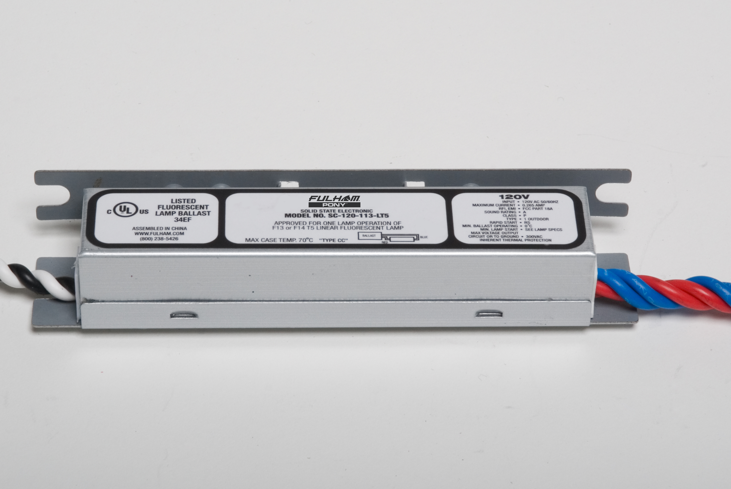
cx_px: 341
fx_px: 2297
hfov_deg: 18.1
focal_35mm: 113
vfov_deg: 12.2
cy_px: 252
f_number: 20
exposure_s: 1/250
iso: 100
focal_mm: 70
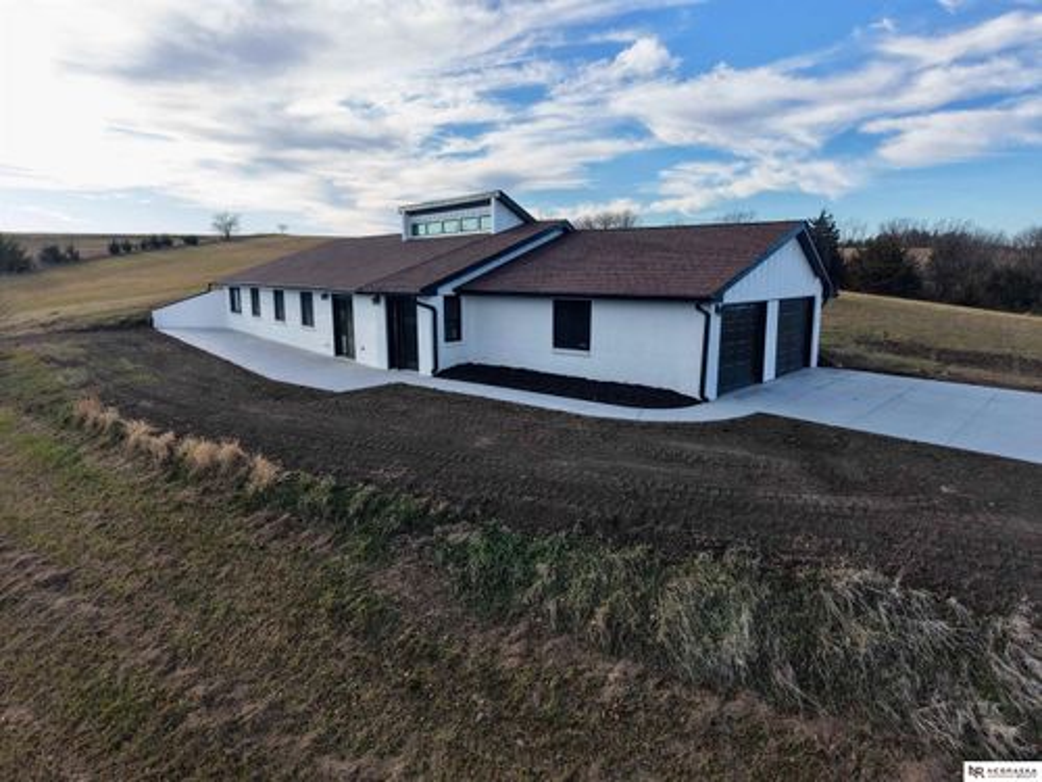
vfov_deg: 56.8
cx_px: 521
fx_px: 722
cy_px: 391
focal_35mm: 24
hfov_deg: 71.6
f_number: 1.8
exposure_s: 1/4000
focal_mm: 8.67
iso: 400
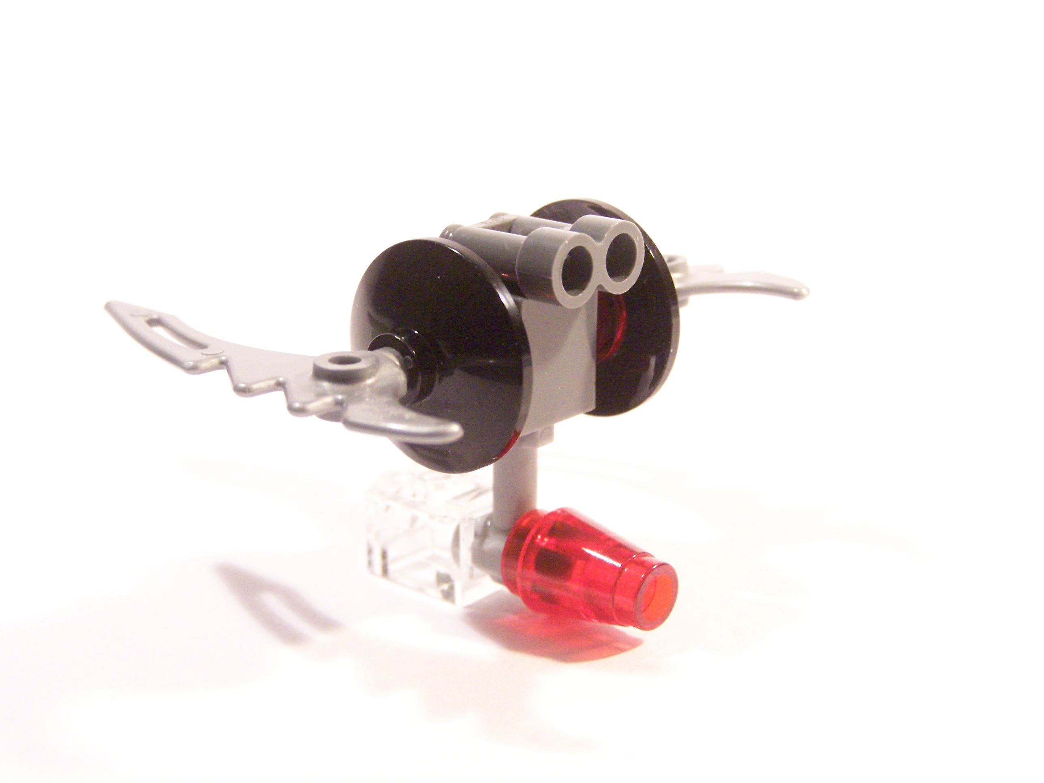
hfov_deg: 29.0
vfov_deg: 21.9
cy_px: 392
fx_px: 2021
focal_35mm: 67
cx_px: 522
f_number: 3.6
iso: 400
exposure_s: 1/30
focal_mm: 11.1
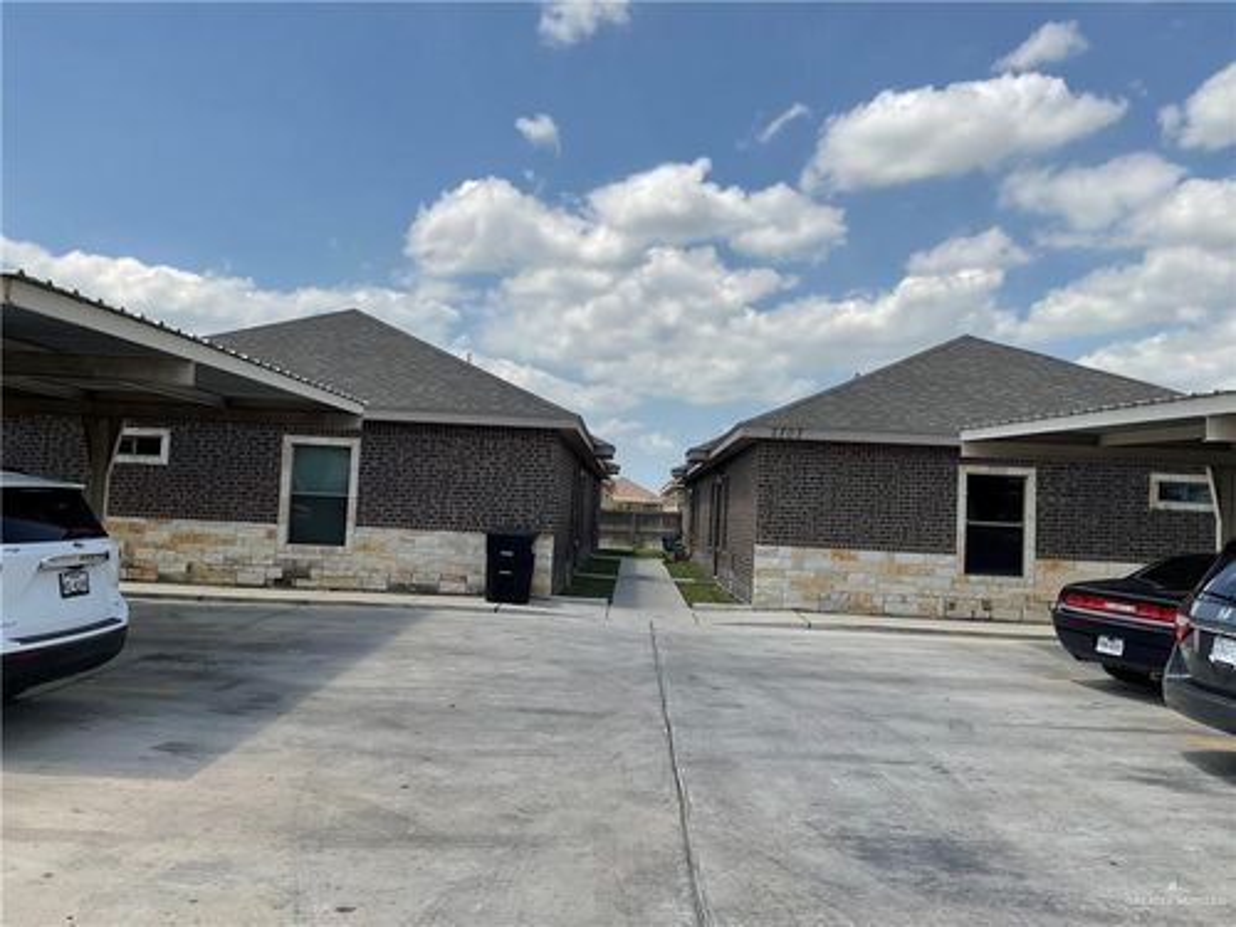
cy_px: 464
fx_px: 1035
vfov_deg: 48.2
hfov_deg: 61.7
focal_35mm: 29
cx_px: 618
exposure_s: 1/2959
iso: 16
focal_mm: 3
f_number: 1.8
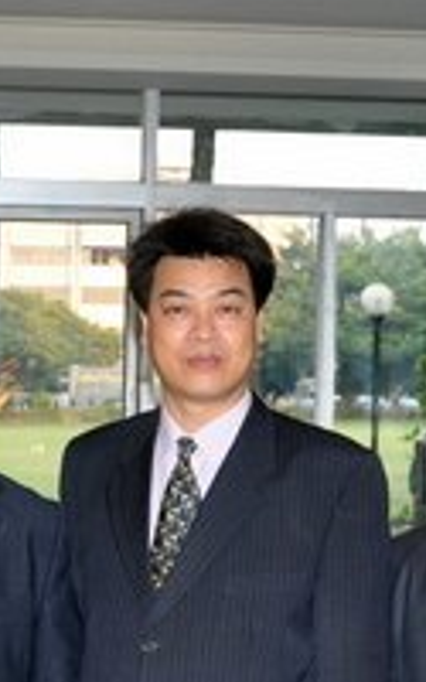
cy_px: 425
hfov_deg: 12.7
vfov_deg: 20.2
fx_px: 1906
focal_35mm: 103
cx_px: 78
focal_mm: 21
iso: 200
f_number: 3.8
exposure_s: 1/60
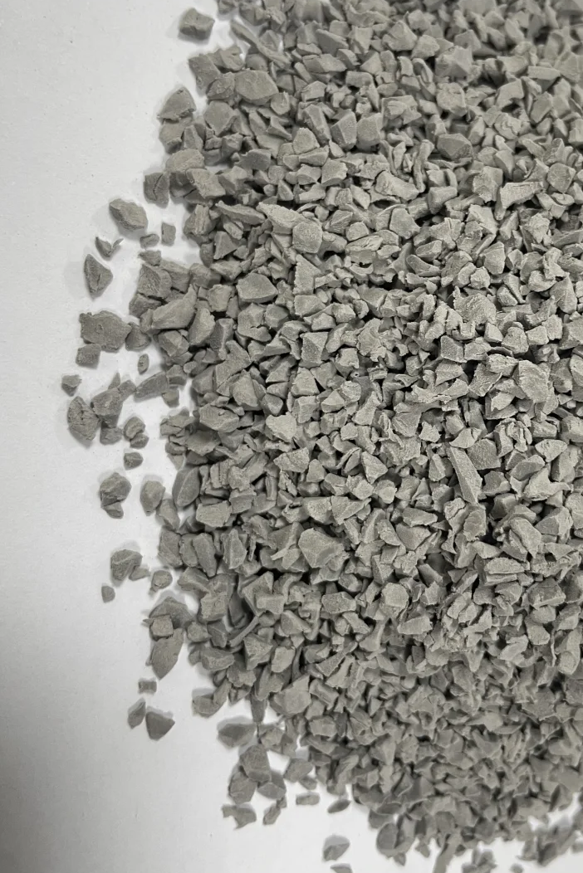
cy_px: 380
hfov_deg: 35.1
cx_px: 442
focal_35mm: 37
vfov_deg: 51.7
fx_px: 898
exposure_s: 1/50
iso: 80
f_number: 1.6
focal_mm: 4.2
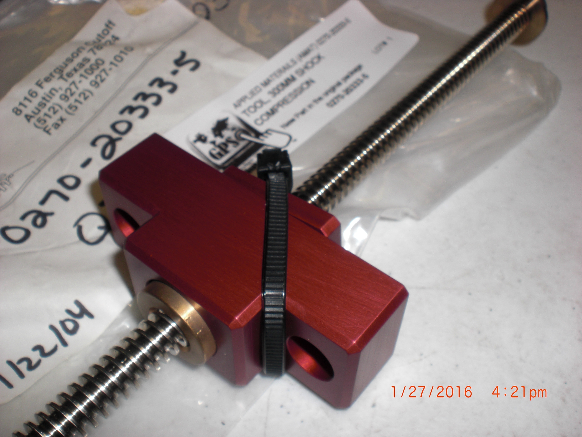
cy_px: 218
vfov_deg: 37.7
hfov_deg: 49.0
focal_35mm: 38
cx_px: 291
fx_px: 639
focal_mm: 6.3
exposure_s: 1/60
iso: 64
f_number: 5.6
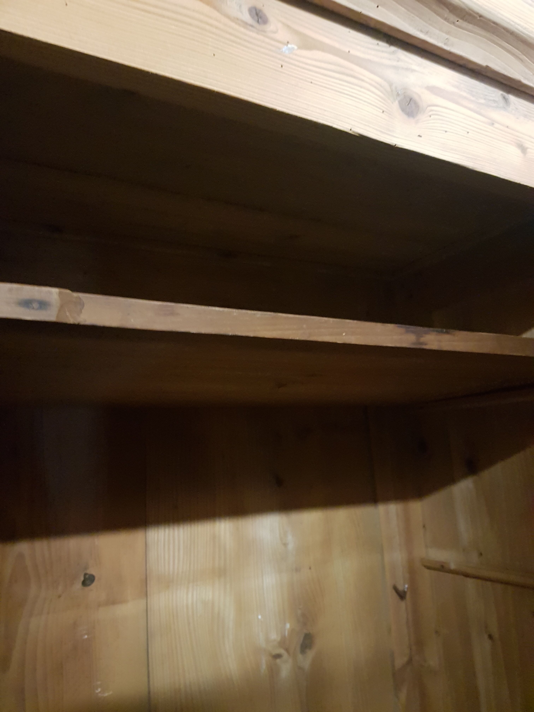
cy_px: 356
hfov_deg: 53.1
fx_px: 535
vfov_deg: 67.3
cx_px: 267
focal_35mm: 26
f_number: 1.7
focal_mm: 4.2
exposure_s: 1/10
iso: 640
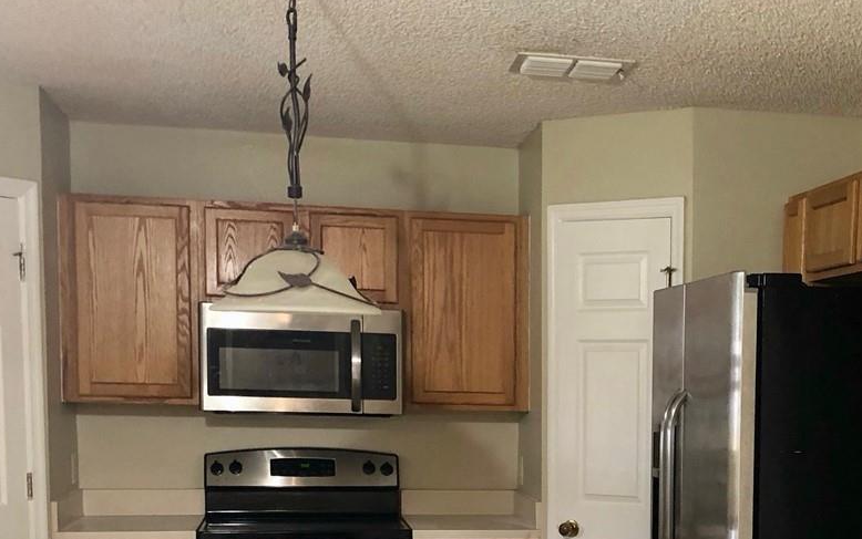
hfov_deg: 32.9
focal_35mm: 61
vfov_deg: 20.5
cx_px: 629
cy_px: 564
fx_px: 1434
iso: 40
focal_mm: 3.99
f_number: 1.8
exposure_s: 1/15
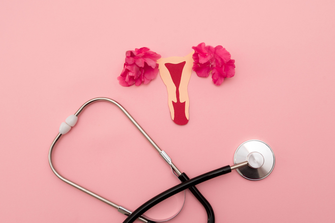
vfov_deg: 28.1
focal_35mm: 48
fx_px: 447
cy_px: 112
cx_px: 168
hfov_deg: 41.1
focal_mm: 48
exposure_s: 1/125
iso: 400
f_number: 6.3
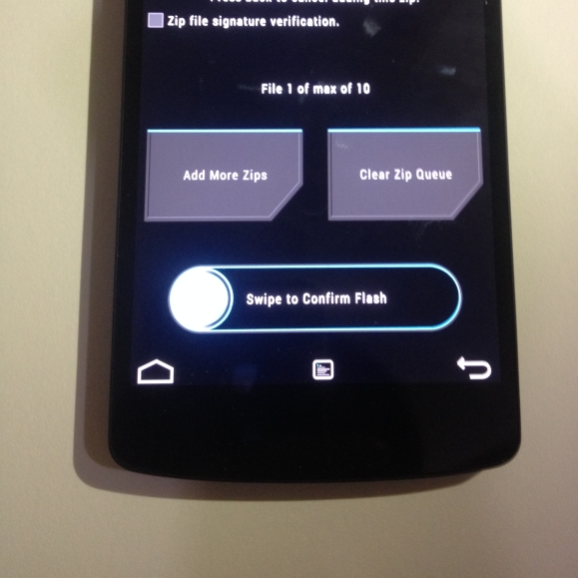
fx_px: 888
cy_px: 143
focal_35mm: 47
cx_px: 328
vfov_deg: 35.2
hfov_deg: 36.0
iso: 125
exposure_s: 1/20
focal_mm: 4.28
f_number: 2.4
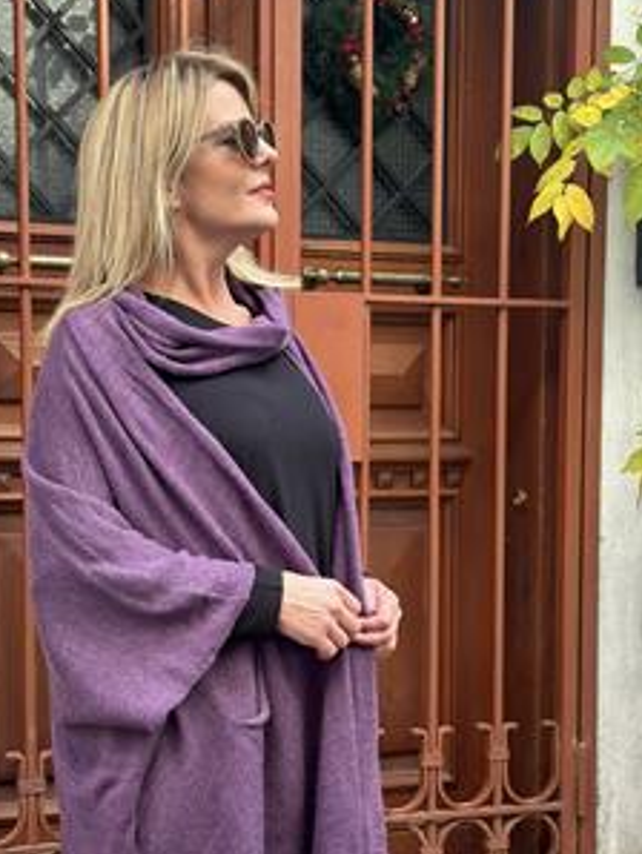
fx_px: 1704
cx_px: 238
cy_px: 575
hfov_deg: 21.3
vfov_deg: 28.0
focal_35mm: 69
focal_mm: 6.86
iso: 80
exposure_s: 1/213
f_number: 1.78
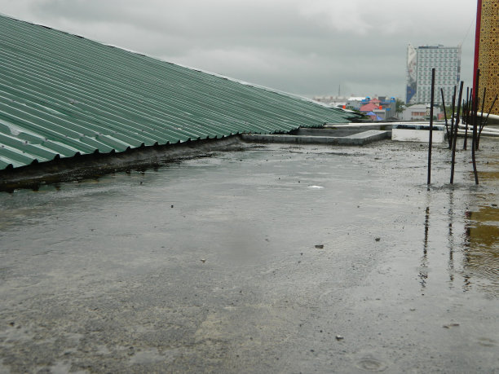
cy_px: 187
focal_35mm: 47
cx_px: 250
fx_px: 678
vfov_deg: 30.9
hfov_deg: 40.4
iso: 80
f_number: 3.6
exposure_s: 1/200
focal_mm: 8.4
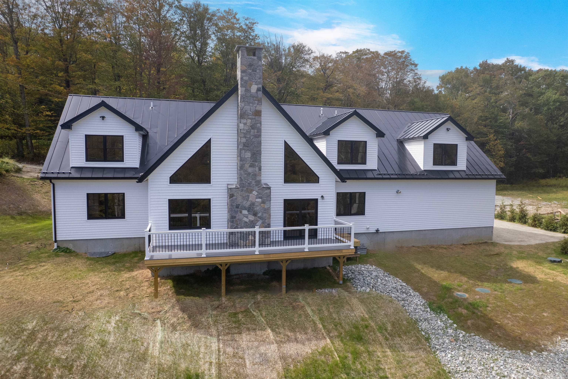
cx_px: 284
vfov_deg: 57.2
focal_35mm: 22
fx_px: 347
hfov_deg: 78.6
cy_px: 190
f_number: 2.8
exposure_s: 1/180
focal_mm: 8.38
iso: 150
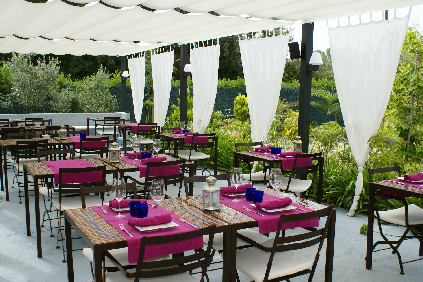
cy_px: 141
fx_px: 458
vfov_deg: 34.2
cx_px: 212
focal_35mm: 39
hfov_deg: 49.6
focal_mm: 26
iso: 100
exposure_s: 1/125
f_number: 11
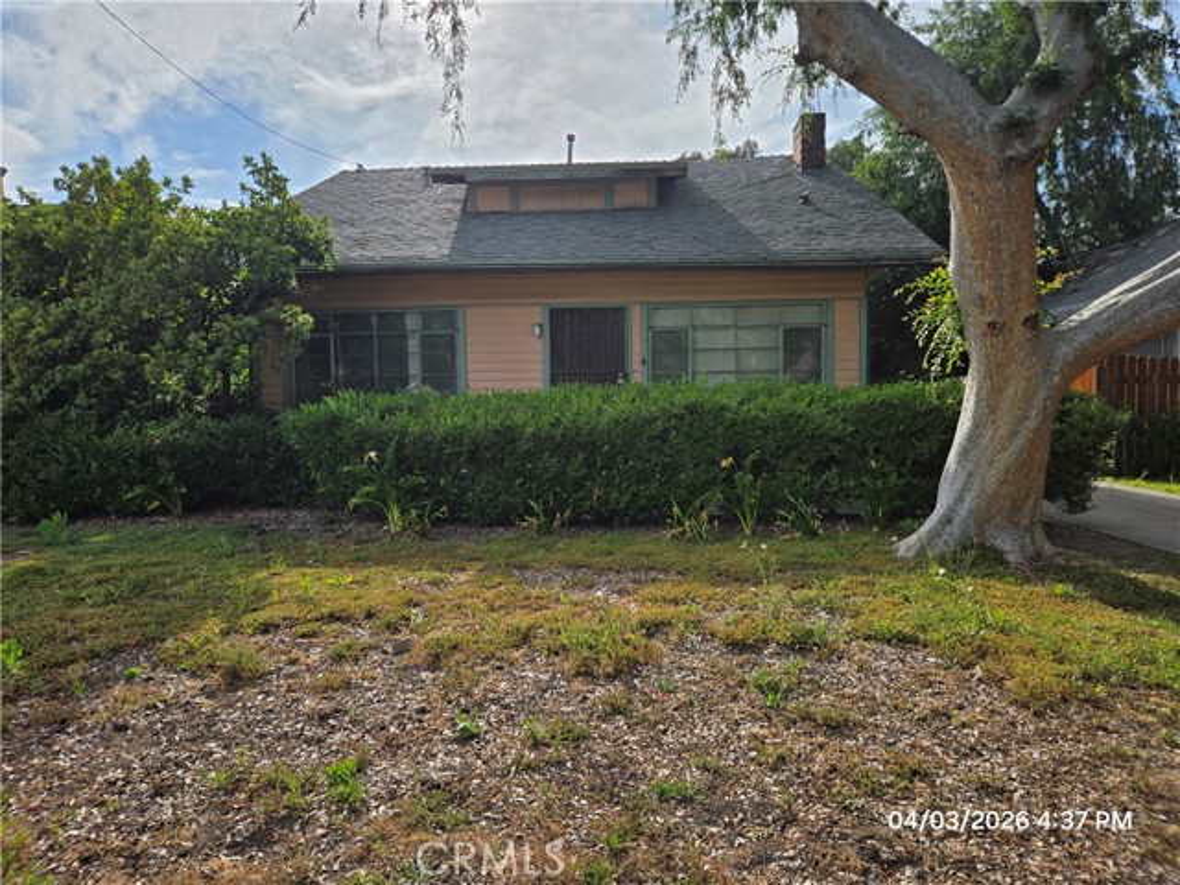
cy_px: 442
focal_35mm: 23
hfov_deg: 73.9
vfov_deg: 58.9
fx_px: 784
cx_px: 590
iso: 25
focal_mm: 5.4
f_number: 1.8
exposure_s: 1/3559
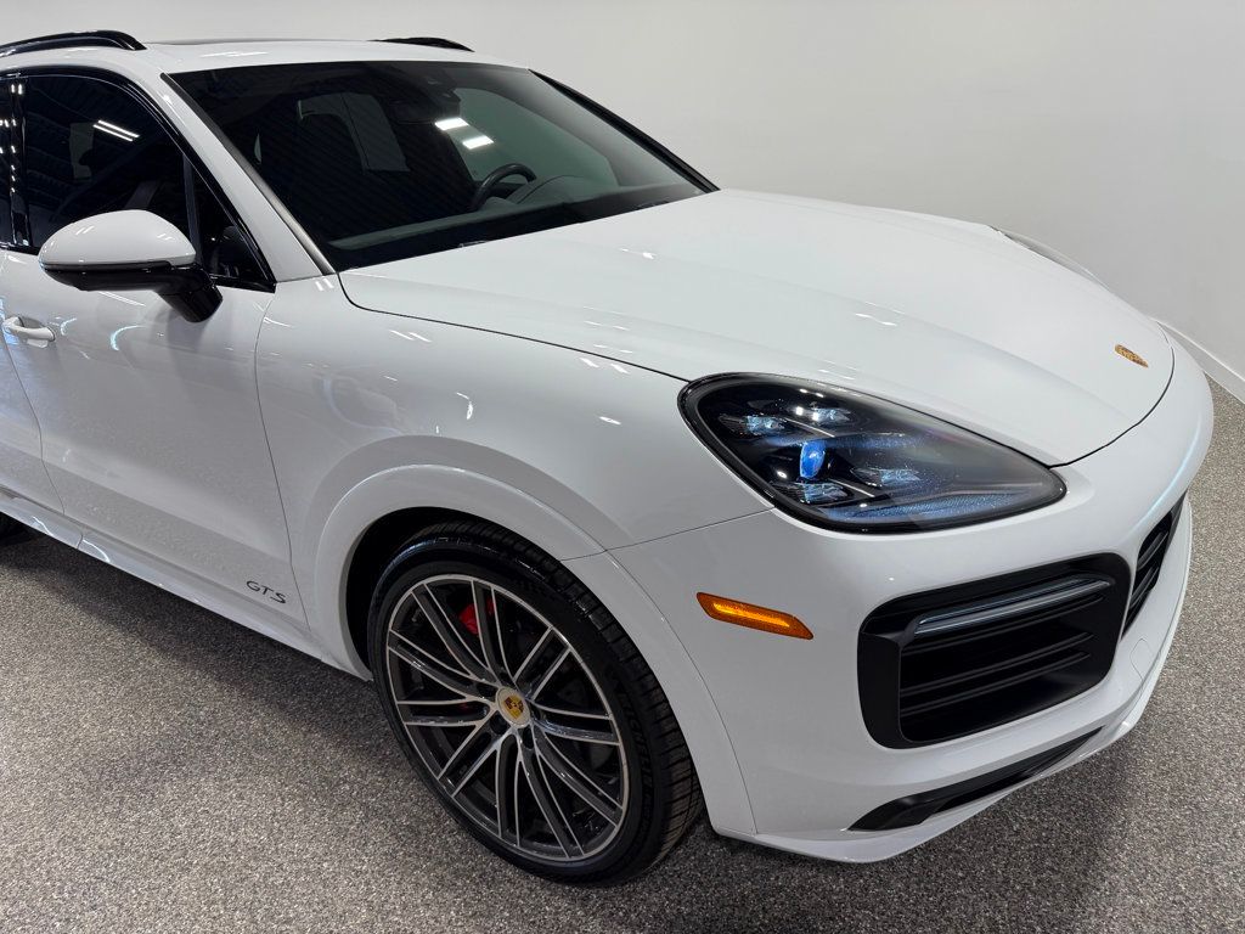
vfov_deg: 56.8
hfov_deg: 71.6
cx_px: 622
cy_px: 467
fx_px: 863
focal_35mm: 24
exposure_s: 1/284
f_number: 1.78
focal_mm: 6.76
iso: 64
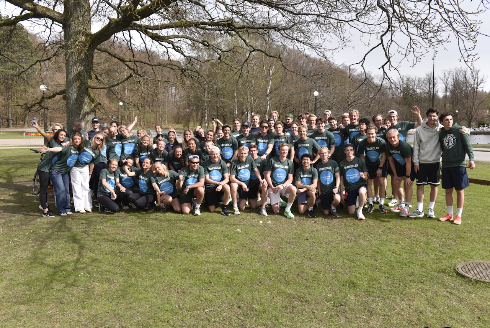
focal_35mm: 29
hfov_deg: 63.6
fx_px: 395
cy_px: 164
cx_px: 245
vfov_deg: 45.0
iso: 250
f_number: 7.1
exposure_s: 1/200
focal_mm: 29
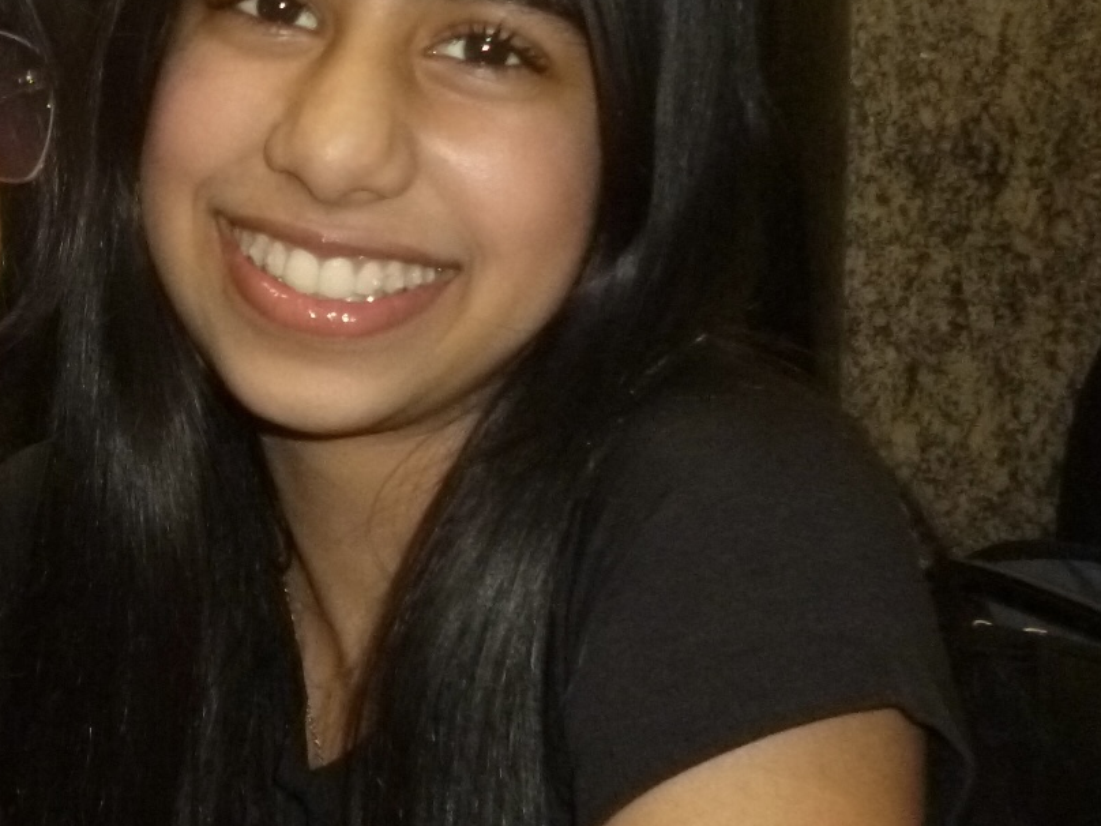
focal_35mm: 71
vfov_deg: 20.7
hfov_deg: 25.9
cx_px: -10
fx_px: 2258
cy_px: 308
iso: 400
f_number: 3.1
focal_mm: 5
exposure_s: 1/60
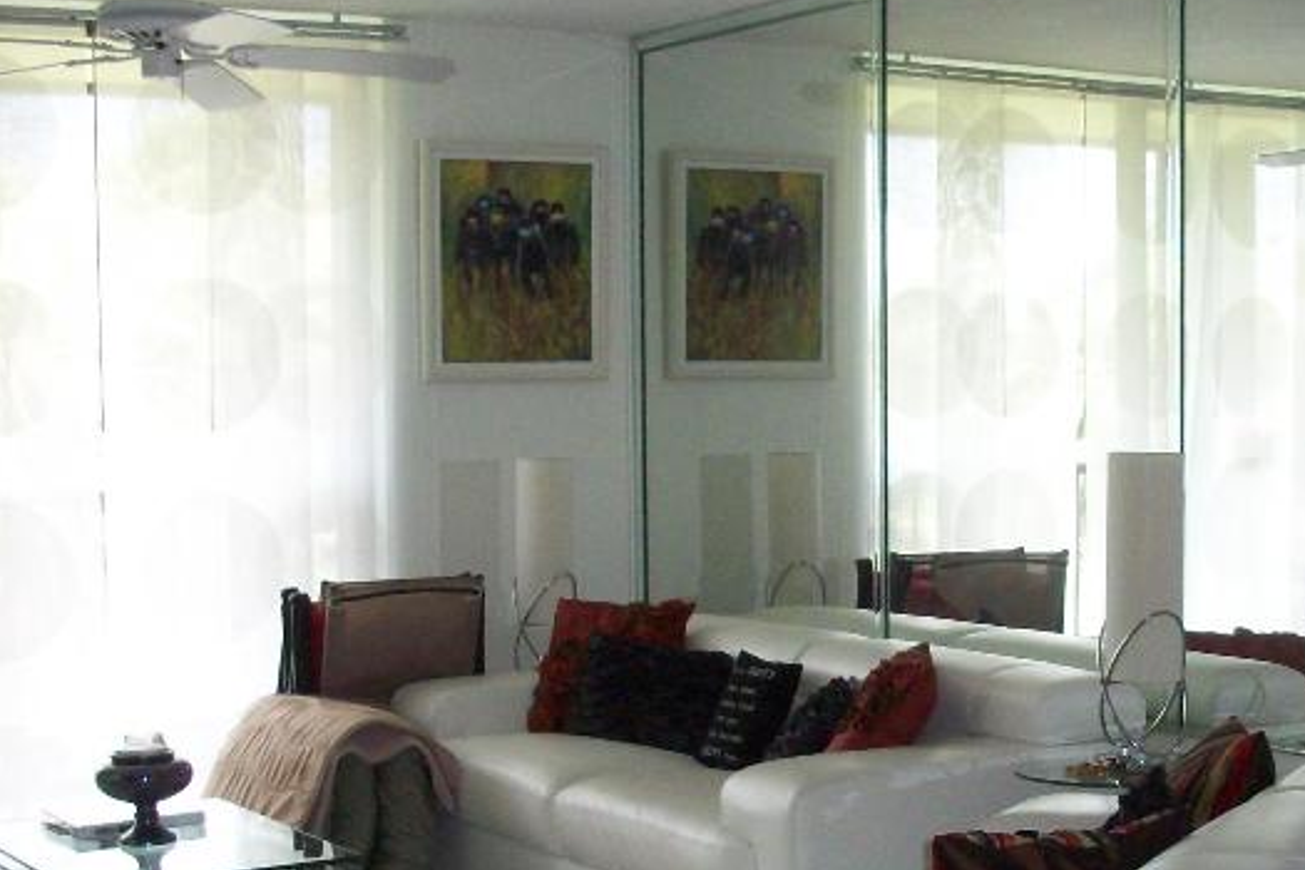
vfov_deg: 18.8
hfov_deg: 28.2
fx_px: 2574
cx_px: 907
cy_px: 795
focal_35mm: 71
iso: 305
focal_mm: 6.3
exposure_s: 1/125
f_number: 3.1
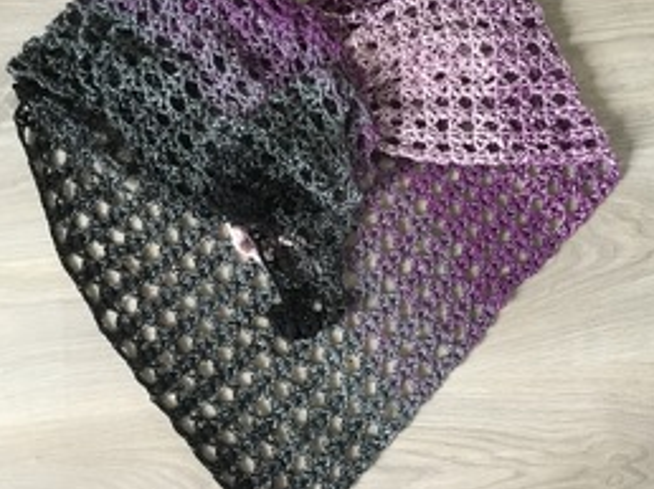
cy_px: 253
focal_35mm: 42
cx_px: 336
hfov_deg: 44.8
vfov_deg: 34.3
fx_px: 793
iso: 250
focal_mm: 3.3
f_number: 2.4
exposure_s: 1/25
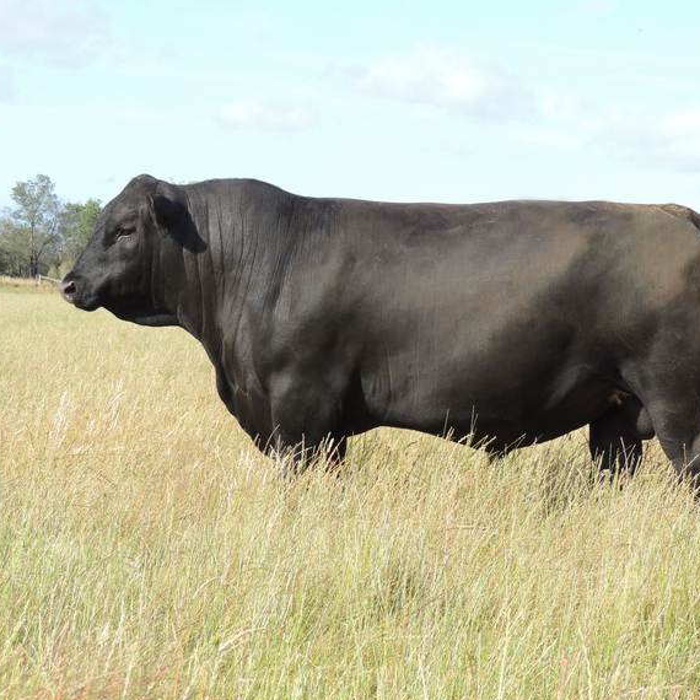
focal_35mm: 119
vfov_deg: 14.7
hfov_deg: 14.6
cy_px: 351
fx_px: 2723
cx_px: 400
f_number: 4.1
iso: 100
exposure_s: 1/320
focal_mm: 17.8
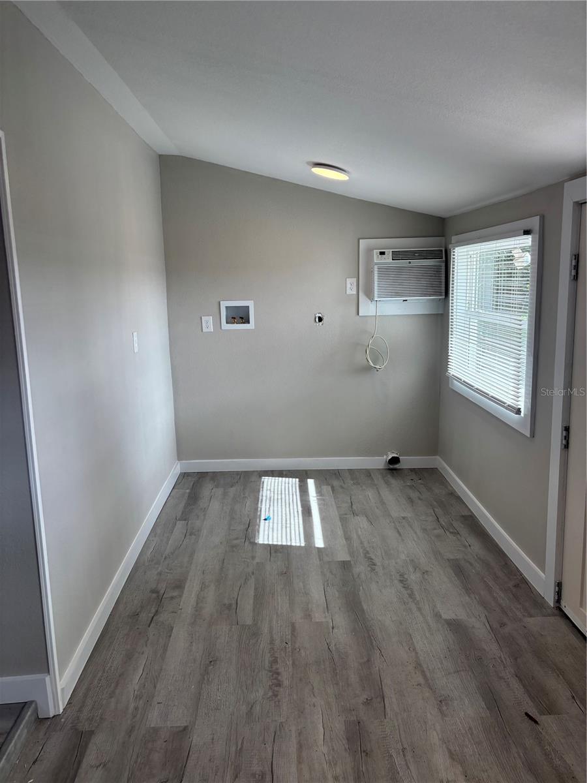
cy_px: 392
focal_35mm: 26
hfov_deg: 53.1
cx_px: 294
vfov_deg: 67.3
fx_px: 588
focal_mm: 5.96
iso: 50
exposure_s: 1/159
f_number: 1.6
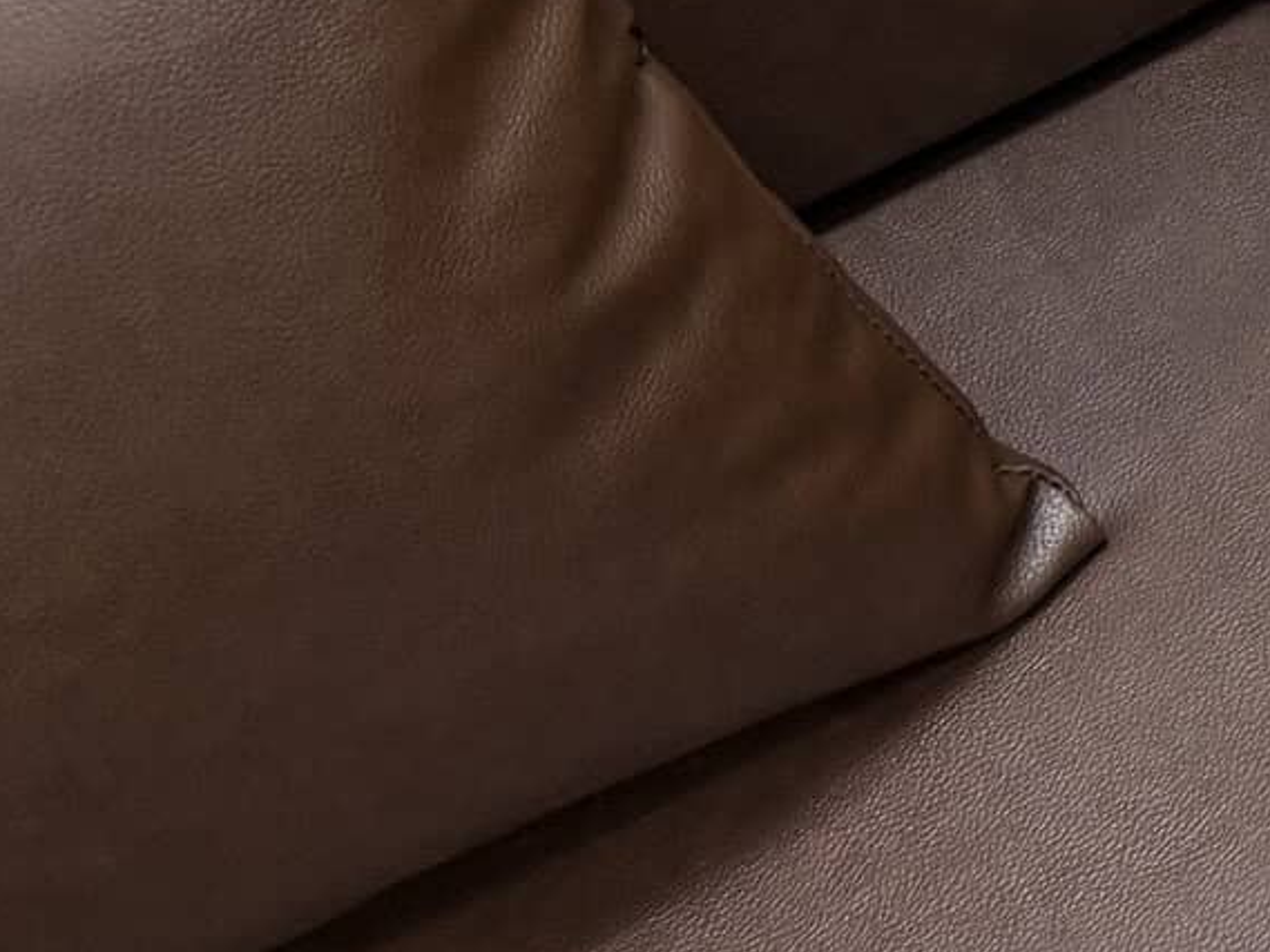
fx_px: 3963
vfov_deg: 13.3
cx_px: 2812
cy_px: -241
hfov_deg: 14.1
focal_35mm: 108
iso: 125
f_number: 1.8
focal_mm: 6.8
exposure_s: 1/50
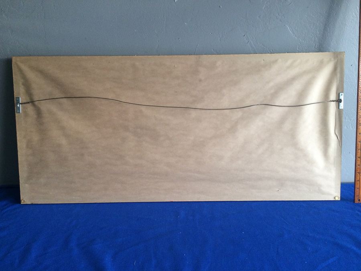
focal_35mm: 30
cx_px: 180
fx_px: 313
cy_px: 136
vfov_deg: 46.8
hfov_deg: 60.0
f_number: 2.2
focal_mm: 4.12
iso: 200
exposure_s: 1/30
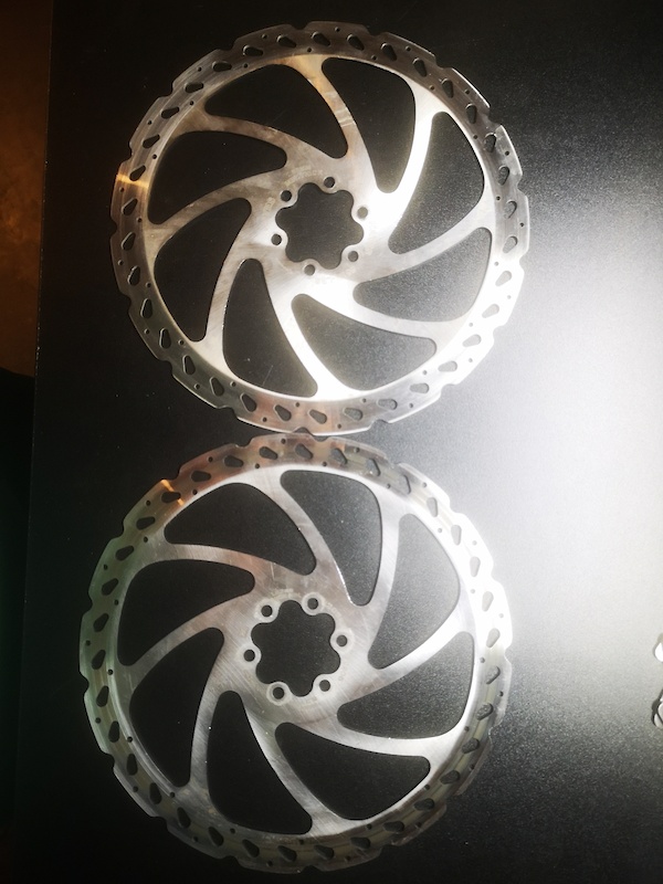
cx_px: 332
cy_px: 442
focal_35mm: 27
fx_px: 690
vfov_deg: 65.3
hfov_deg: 51.4
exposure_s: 1/24
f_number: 1.8
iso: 320
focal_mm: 5.58
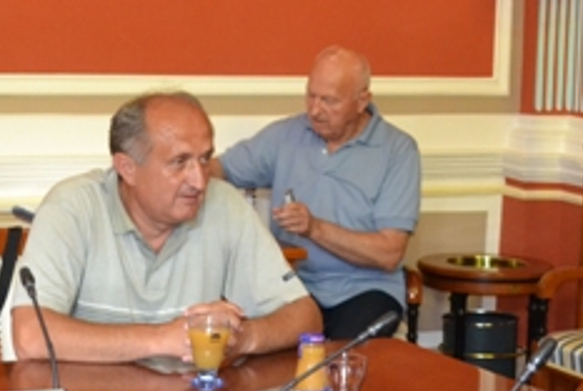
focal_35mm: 119
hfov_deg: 17.1
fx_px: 1936
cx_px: 368
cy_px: 267
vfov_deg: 11.5
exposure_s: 1/60
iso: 2800
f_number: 4.5
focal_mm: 29
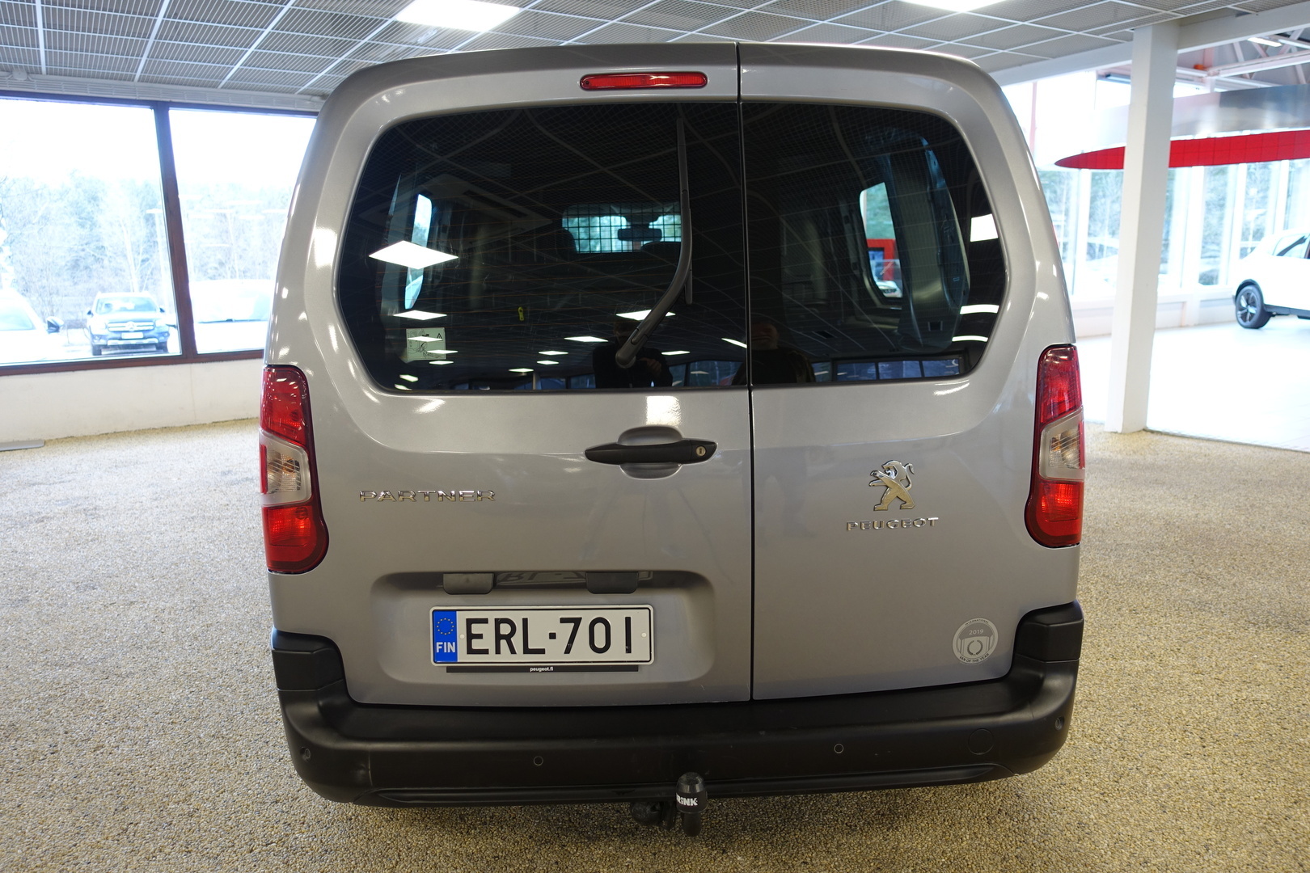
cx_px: 655
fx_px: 873
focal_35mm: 24
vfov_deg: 53.1
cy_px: 436
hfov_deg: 73.7
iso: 160
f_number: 1.8
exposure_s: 1/30
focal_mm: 8.8
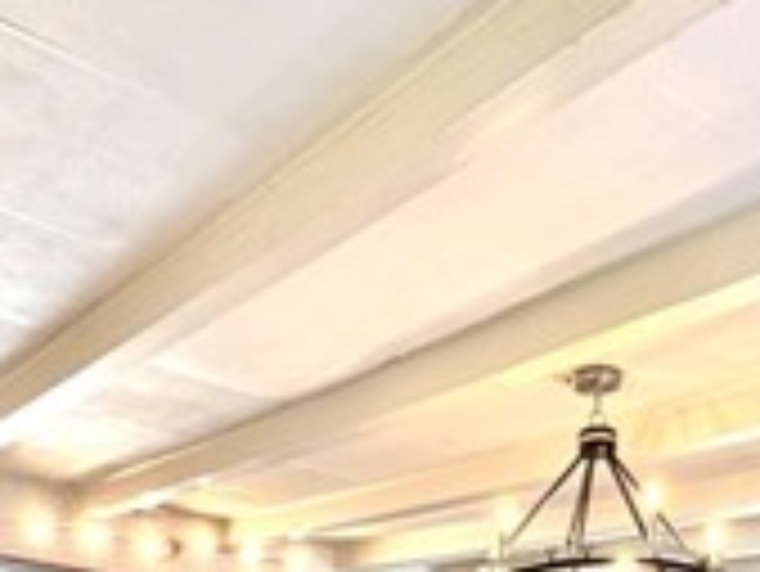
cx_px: 432
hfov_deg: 36.1
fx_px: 1164
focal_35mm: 53
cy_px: 901
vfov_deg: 21.9
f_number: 2.2
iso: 200
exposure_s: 1/60
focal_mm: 2.22
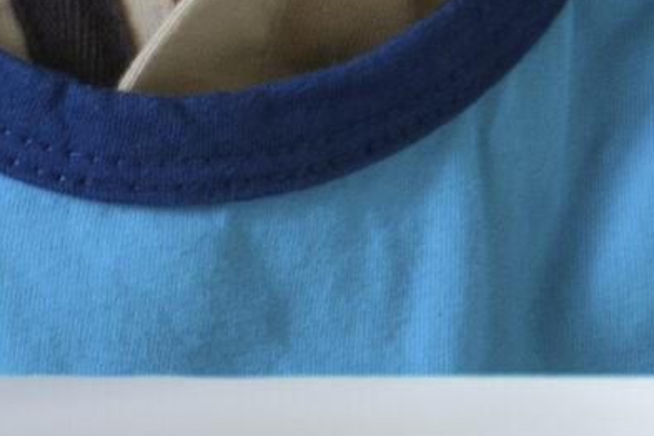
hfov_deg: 4.8
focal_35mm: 423
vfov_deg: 3.2
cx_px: -880
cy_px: -452
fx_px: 7684
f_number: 5.6
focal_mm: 43.4
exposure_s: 1/20
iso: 400
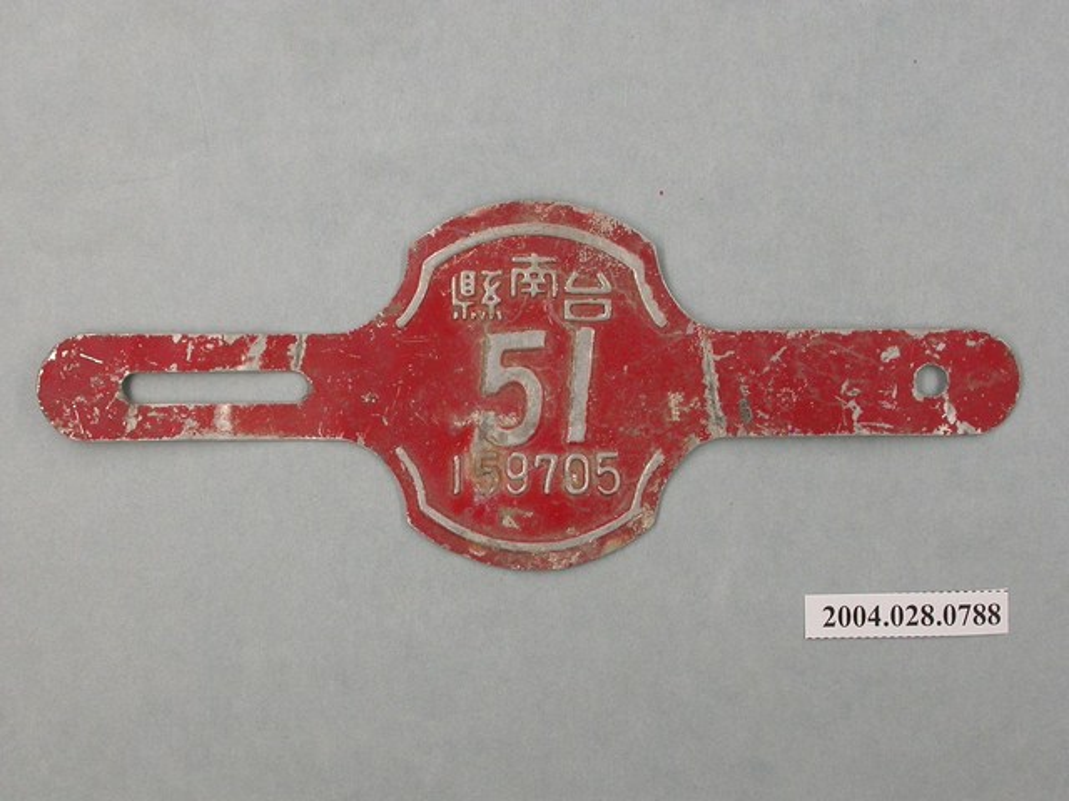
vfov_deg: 22.9
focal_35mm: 64
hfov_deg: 30.3
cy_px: 400
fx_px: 1976
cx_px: 534
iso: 100
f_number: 4.5
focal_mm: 13.3
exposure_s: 1/30
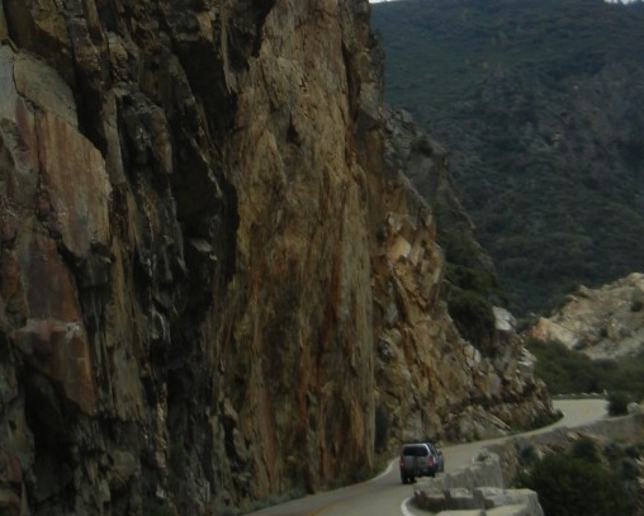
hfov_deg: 31.9
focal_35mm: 59
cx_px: 269
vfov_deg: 23.2
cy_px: -132
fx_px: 1125
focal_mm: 5.4
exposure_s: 1/485
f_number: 7
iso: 160
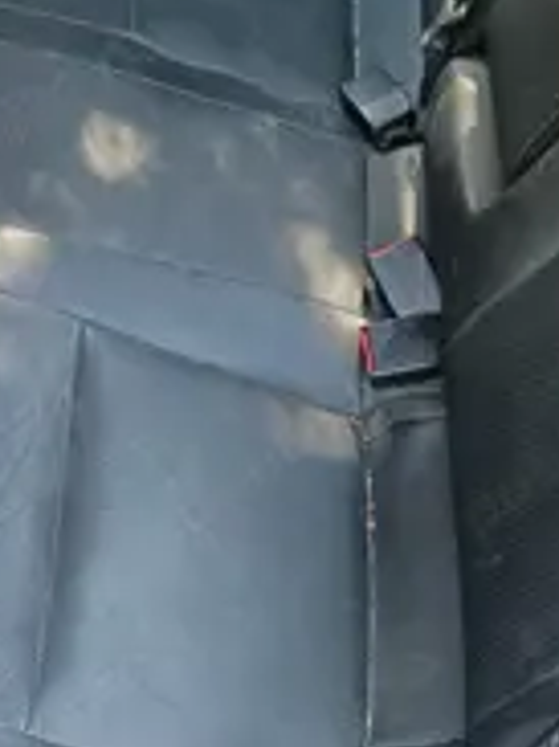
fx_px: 1272
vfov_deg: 32.4
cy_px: 502
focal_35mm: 59
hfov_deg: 24.4
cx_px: 449
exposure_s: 1/33.3
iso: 757
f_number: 1.9
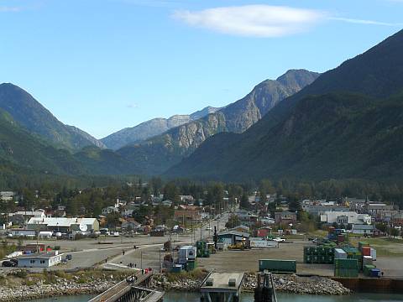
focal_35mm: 76
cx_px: 202
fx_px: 885
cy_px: 151
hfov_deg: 25.7
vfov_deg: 19.4
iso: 100
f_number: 8
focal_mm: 12.6
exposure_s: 1/250
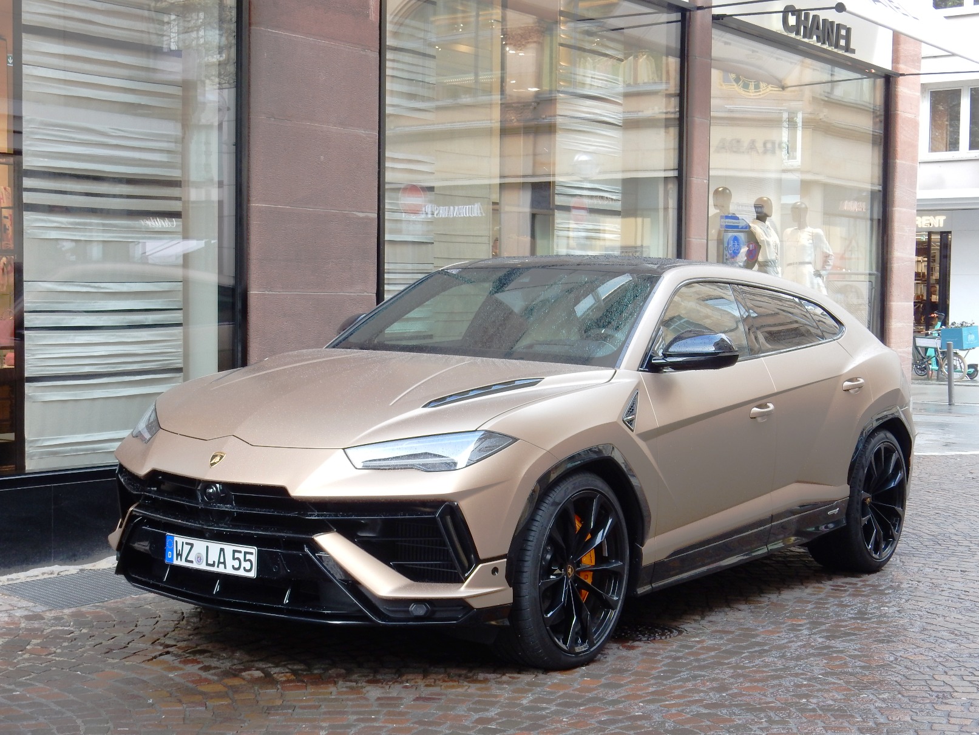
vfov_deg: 24.4
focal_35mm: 60
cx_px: 490
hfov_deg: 32.2
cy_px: 368
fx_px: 1697
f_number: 4.5
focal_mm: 10.7
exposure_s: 1/30
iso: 140
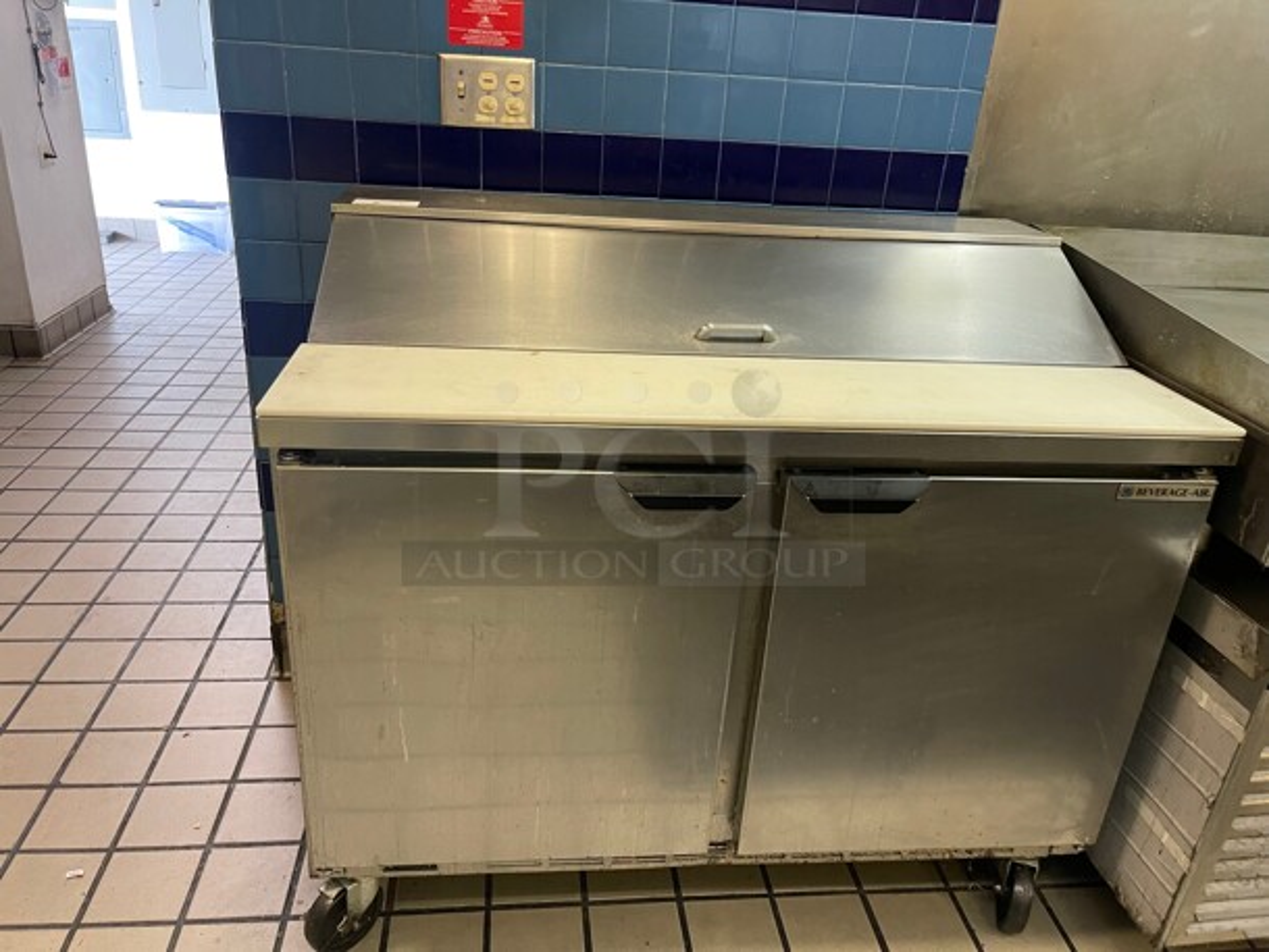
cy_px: 476
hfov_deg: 67.3
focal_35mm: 26
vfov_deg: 53.1
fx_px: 954
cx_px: 634
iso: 200
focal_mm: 5.1
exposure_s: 1/60
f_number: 1.6
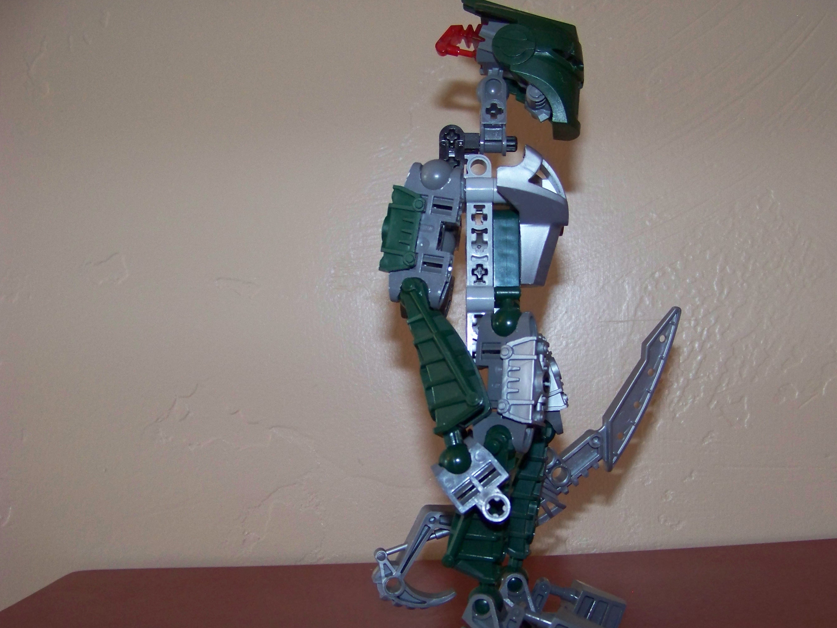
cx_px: 499
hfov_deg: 42.8
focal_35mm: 44
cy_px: 346
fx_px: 1064
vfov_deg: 32.8
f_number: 2.8
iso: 200
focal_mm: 5.85
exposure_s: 1/30
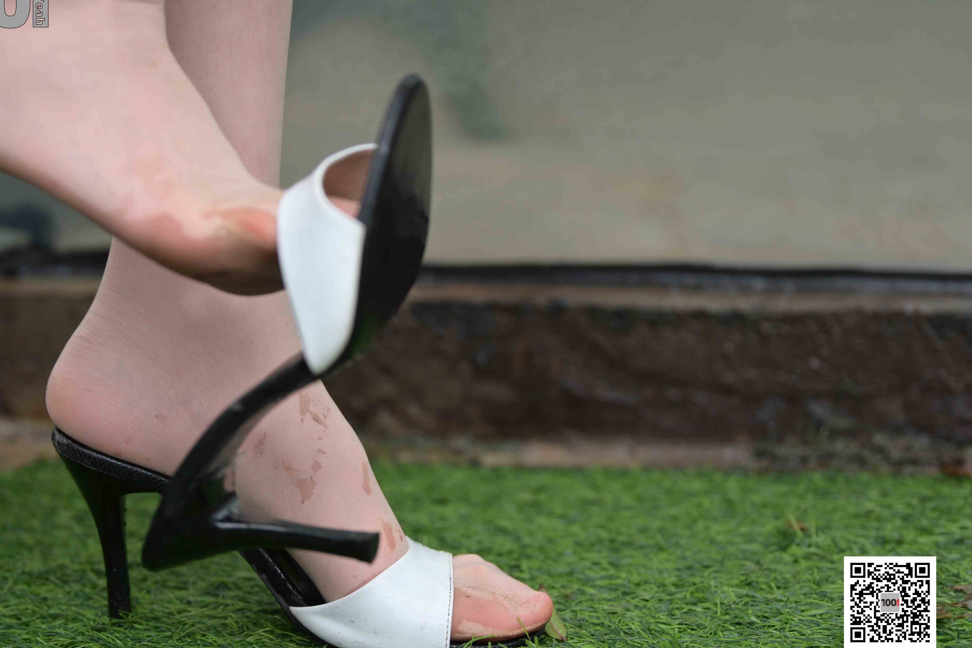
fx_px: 3510
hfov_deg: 15.8
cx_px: 431
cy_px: 313
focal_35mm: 130
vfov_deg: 10.5
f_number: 3.5
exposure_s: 1/200
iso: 640
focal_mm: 116
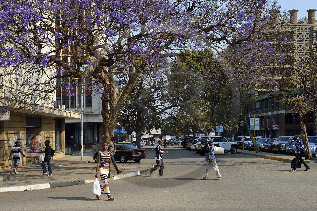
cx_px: 158
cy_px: 106
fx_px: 387
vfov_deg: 30.5
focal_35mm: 44
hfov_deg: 44.5
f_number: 8
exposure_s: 1/400
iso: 200
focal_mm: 44
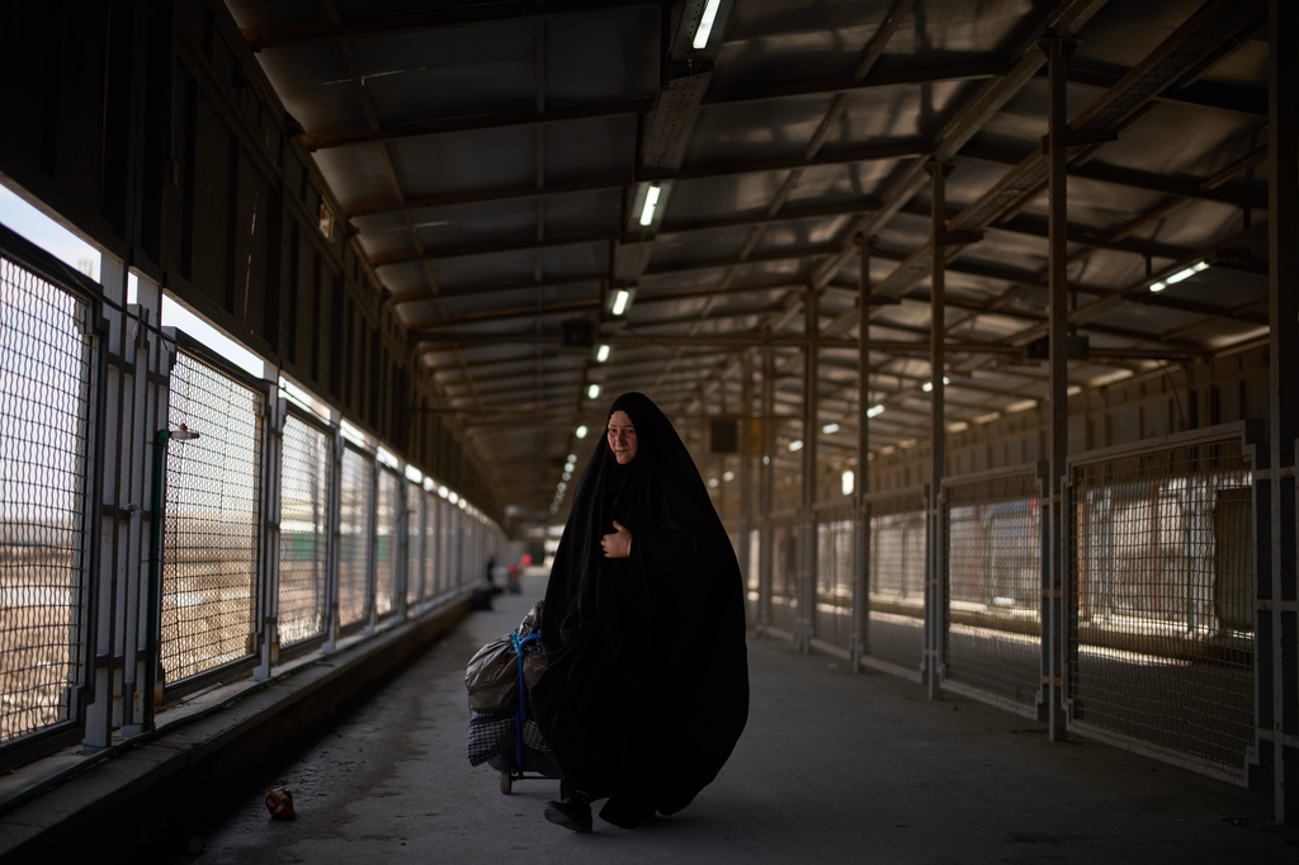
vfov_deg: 27.0
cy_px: 432
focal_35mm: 50
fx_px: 1803
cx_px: 650
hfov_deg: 39.6
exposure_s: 1/2000
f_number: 1.4
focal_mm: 50
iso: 100
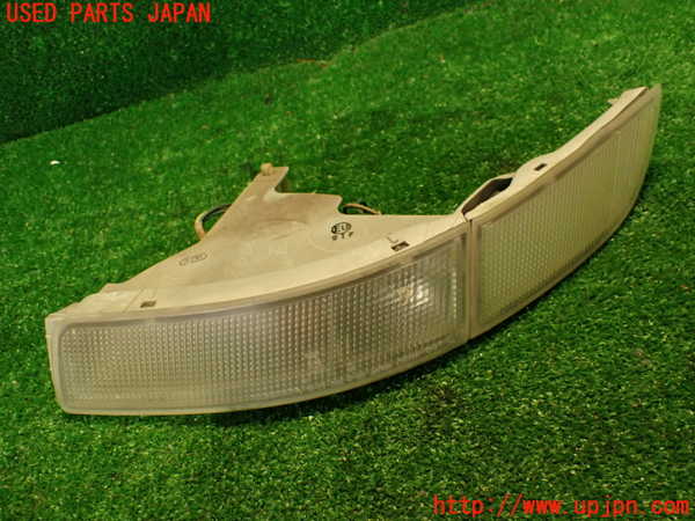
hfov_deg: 56.8
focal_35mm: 32
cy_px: 260
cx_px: 348
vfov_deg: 44.2
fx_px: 642
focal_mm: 5.79
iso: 250
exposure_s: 1/30
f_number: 2.4
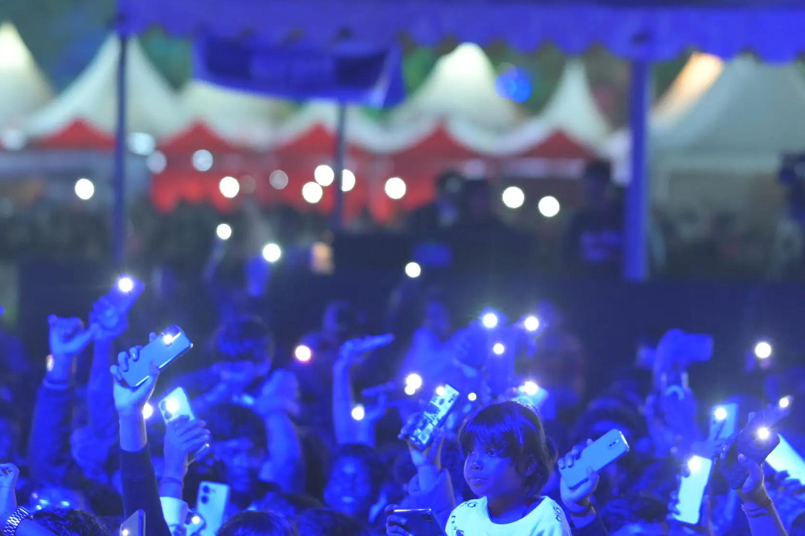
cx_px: 624
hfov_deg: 8.9
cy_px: 96
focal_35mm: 230
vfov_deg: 6.0
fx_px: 5142
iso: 1600
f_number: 1.8
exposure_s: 1/250
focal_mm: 85
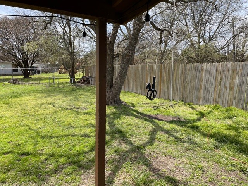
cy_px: 93
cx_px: 124
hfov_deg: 67.3
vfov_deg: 53.1
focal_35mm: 26
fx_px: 186
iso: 32
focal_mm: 4.2
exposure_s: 1/1531
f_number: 1.6
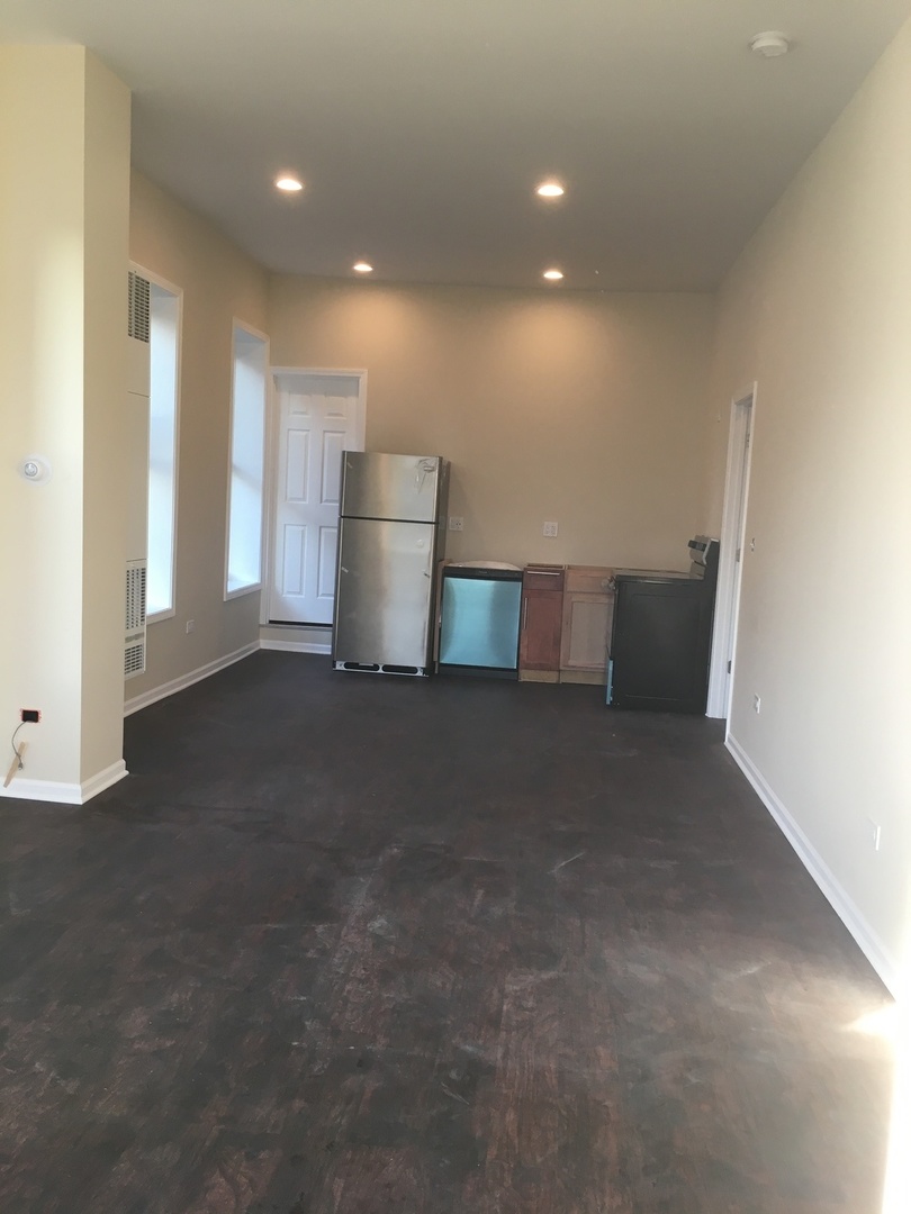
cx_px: 456
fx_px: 1018
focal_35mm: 29
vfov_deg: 61.7
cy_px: 607
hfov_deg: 48.2
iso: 25
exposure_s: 1/40
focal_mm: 4.15
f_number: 2.2
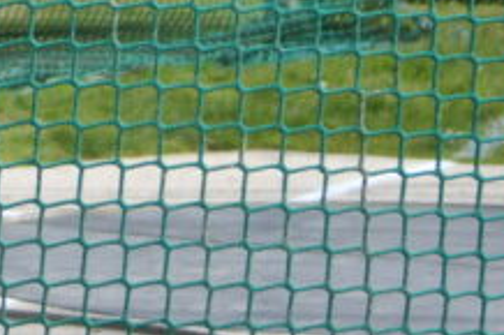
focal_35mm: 397
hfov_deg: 5.1
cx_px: -361
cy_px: -170
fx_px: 5550
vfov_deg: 3.4
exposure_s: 1/250
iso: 100
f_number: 4.5
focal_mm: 75
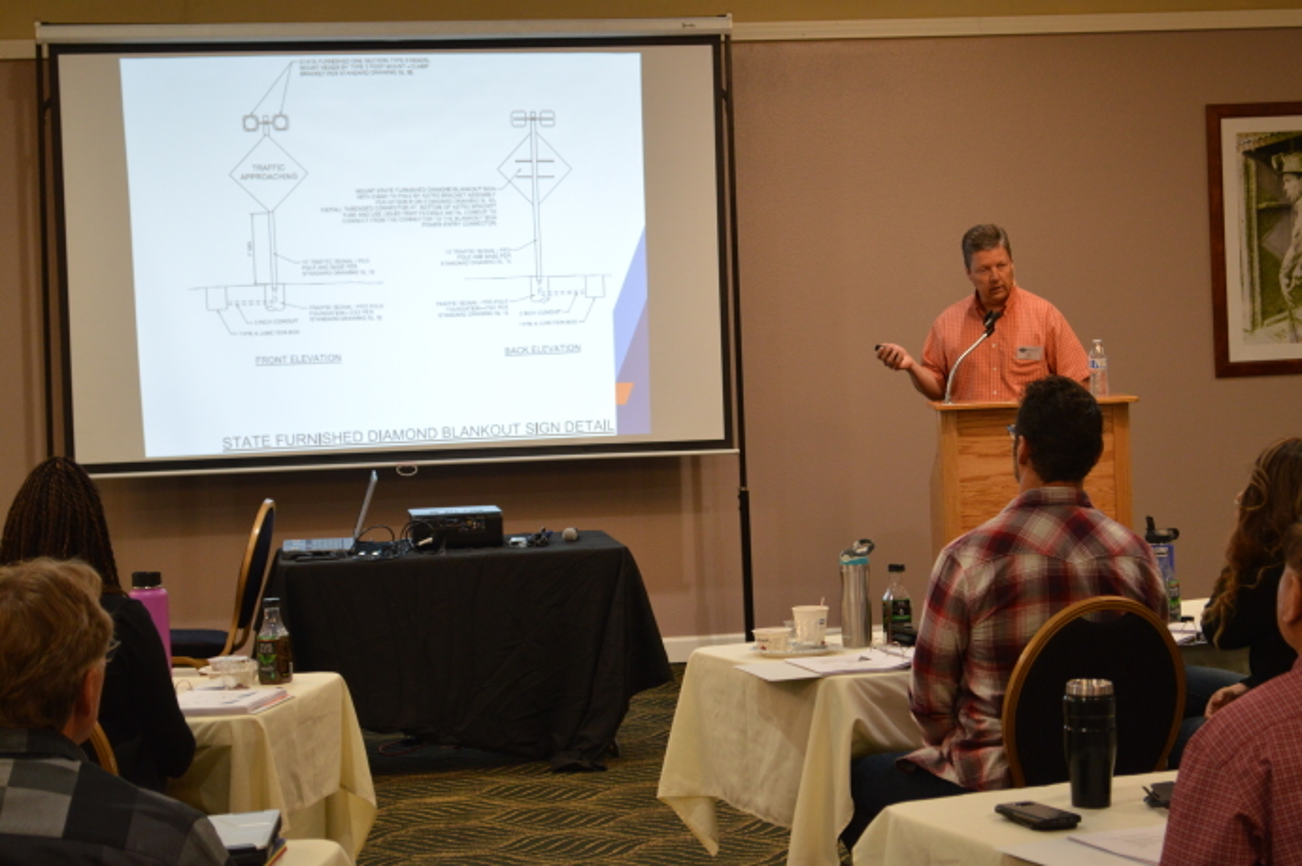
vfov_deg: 18.9
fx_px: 2602
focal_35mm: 72
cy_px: 433
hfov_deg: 28.1
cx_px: 651
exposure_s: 1/15
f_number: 5.6
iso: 800
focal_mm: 48
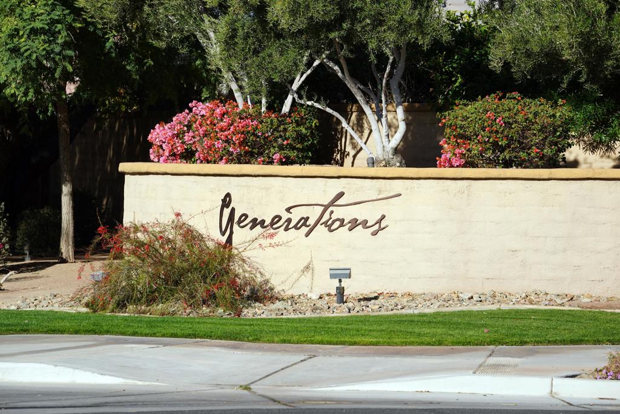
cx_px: 310
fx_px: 3445
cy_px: 207
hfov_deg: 10.3
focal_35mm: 200
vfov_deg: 6.9
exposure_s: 1/250
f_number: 9
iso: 100
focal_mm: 200
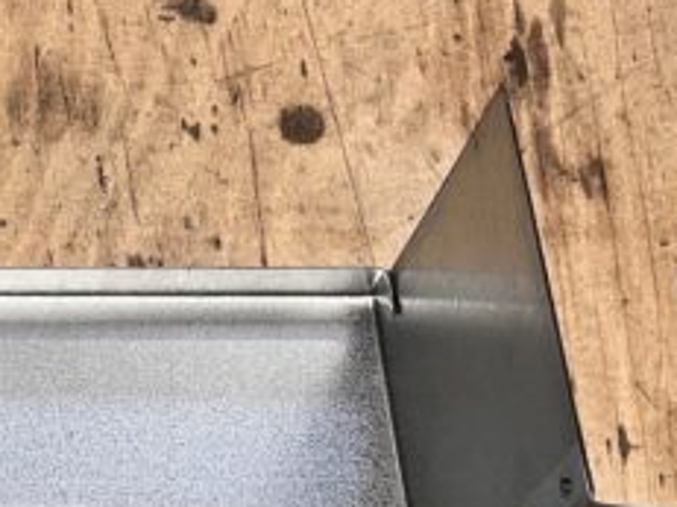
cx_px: 232
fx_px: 1056
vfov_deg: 25.6
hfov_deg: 35.3
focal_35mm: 54
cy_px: 513
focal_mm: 5.7
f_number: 1.5
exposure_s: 1/60
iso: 125
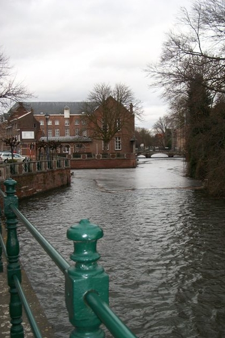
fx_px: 394
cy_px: 168
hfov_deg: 31.9
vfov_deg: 46.4
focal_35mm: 42
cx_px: 124
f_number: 3.2
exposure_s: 1/250
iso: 80
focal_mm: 7.1
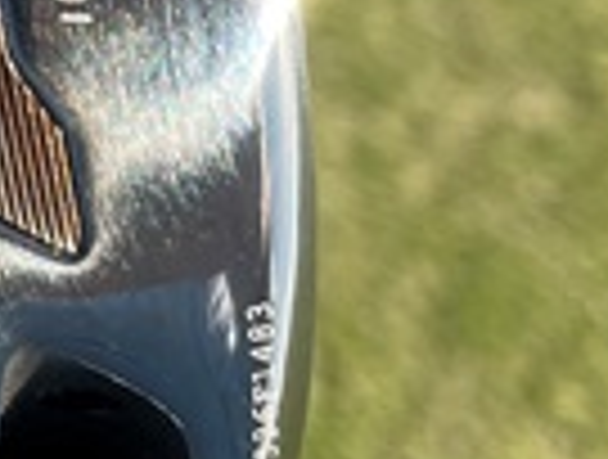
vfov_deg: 12.0
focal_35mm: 121
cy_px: -110
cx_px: -572
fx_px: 2131
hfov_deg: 13.9
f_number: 1.6
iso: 32
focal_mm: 4.2
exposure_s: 1/785
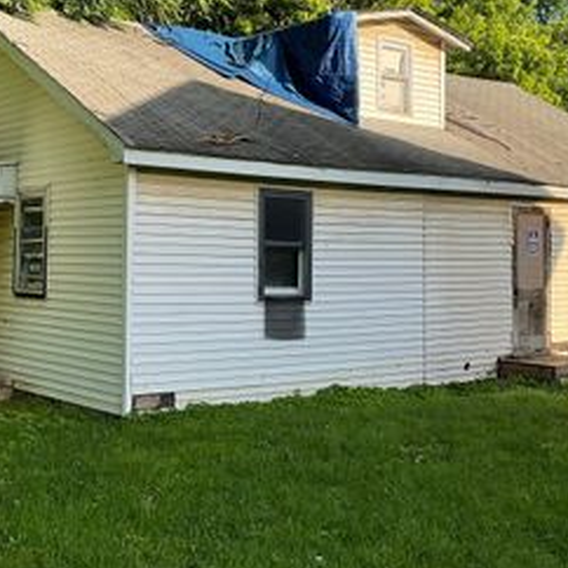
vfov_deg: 32.1
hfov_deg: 32.1
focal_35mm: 53
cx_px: 221
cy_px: 226
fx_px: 984
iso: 16
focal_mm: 3
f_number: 1.8
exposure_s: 1/642
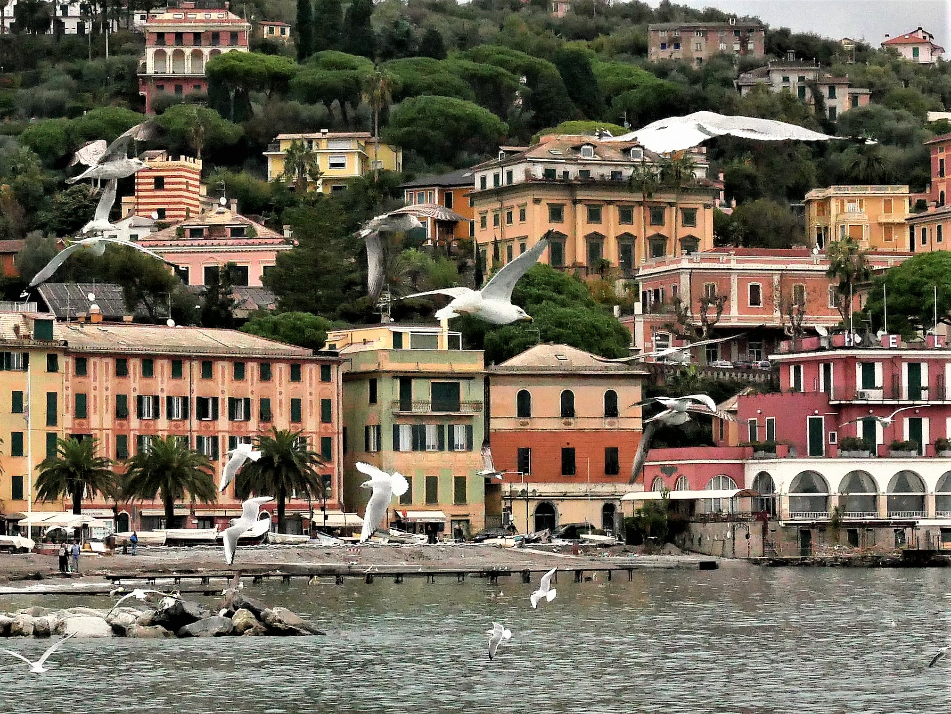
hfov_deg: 30.3
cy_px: 357
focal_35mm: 64
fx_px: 1759
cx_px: 476
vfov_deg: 22.9
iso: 1600
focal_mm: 32
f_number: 11
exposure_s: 1/1300
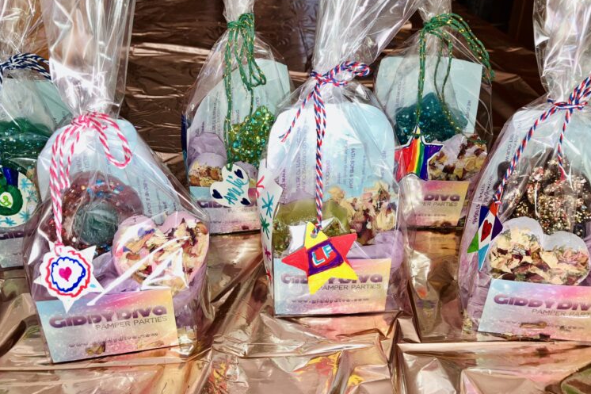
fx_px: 492
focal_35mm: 30
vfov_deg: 43.5
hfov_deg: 61.9
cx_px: 303
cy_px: 178
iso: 32
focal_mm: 3.99
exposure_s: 1/36
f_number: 1.8
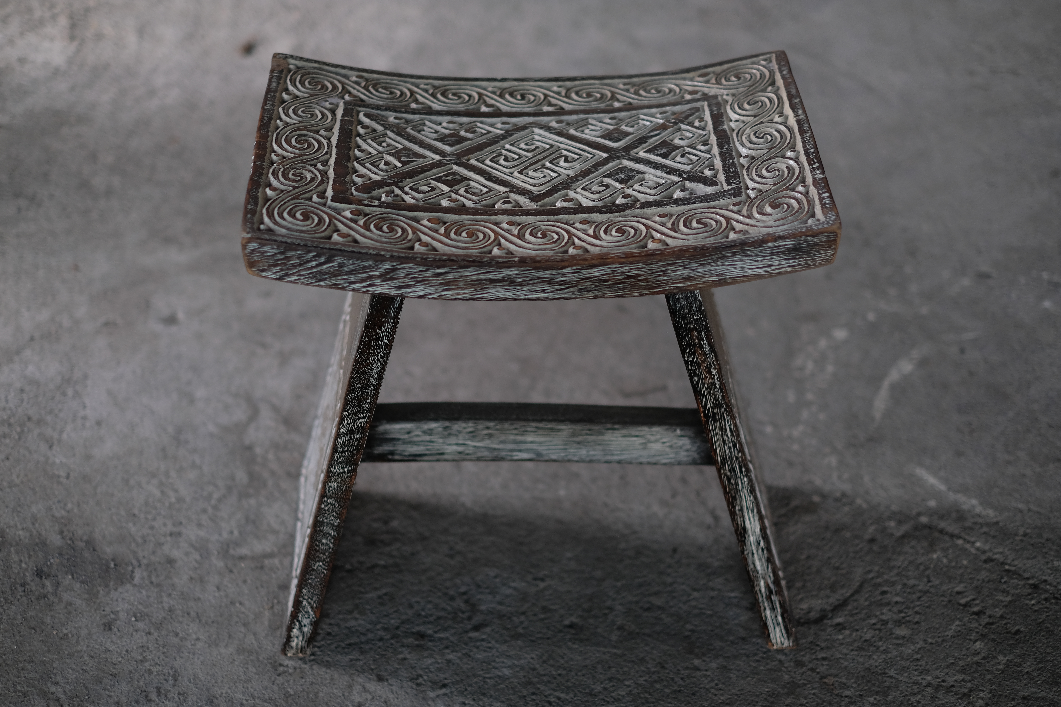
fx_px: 1562
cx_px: 530
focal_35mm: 53
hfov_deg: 37.5
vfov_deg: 25.5
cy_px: 354
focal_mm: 35
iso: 320
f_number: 1.4
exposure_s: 1/125
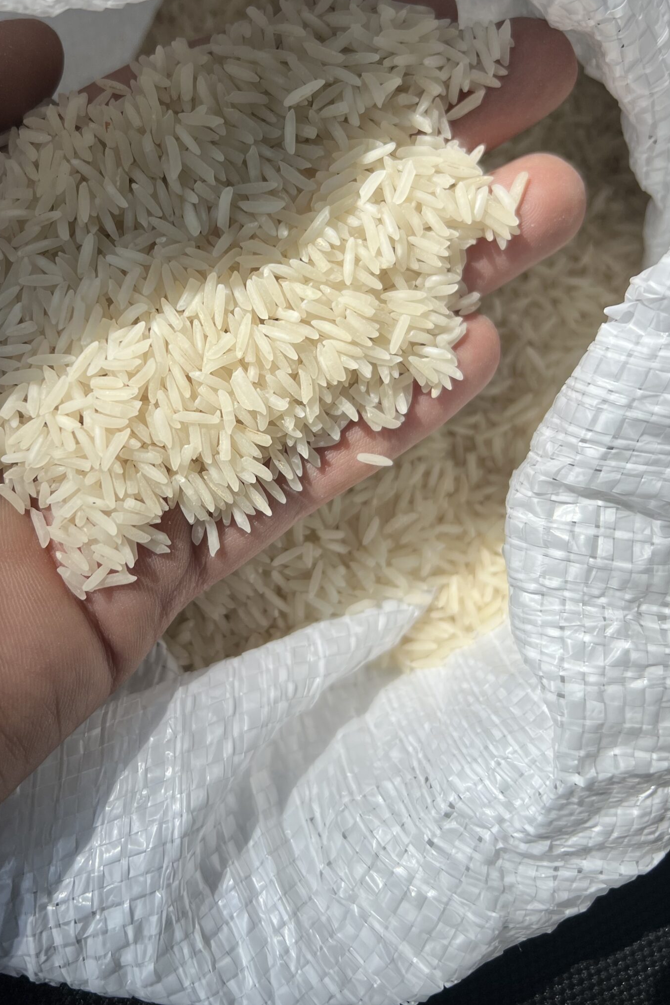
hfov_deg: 38.6
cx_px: 241
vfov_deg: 55.4
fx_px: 949
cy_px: 403
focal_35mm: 34
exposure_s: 1/2045
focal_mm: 5.7
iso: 50
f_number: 1.5
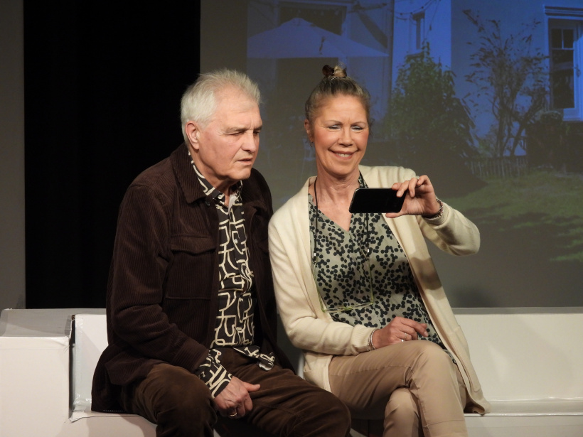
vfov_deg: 5.0
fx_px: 5053
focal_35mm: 300
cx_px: 292
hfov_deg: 6.6
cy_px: 218
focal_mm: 53.5
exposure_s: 1/60
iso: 400
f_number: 5
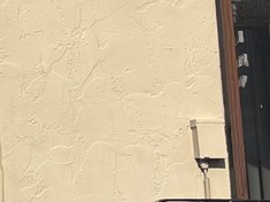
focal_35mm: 177
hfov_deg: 8.5
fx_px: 1380
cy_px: -15
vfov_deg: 8.3
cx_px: -639
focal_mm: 5.96
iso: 50
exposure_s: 1/5076
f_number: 1.6
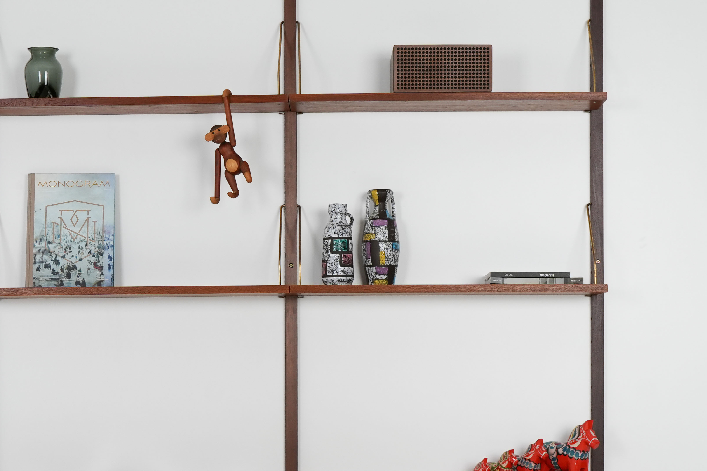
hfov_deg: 22.4
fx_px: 1787
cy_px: 353
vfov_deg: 15.0
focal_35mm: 91
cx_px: 298
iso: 500
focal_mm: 42
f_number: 6.3
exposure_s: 1/25
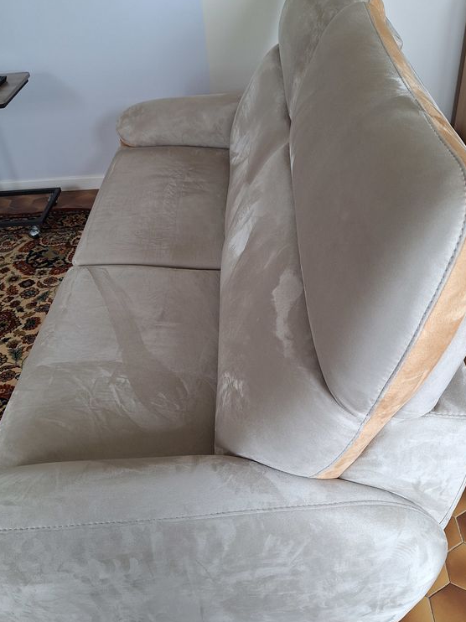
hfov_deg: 45.4
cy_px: 308
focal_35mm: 31
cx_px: 242
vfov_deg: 58.4
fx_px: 557
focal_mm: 5.54
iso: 100
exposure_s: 1/50
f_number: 1.8
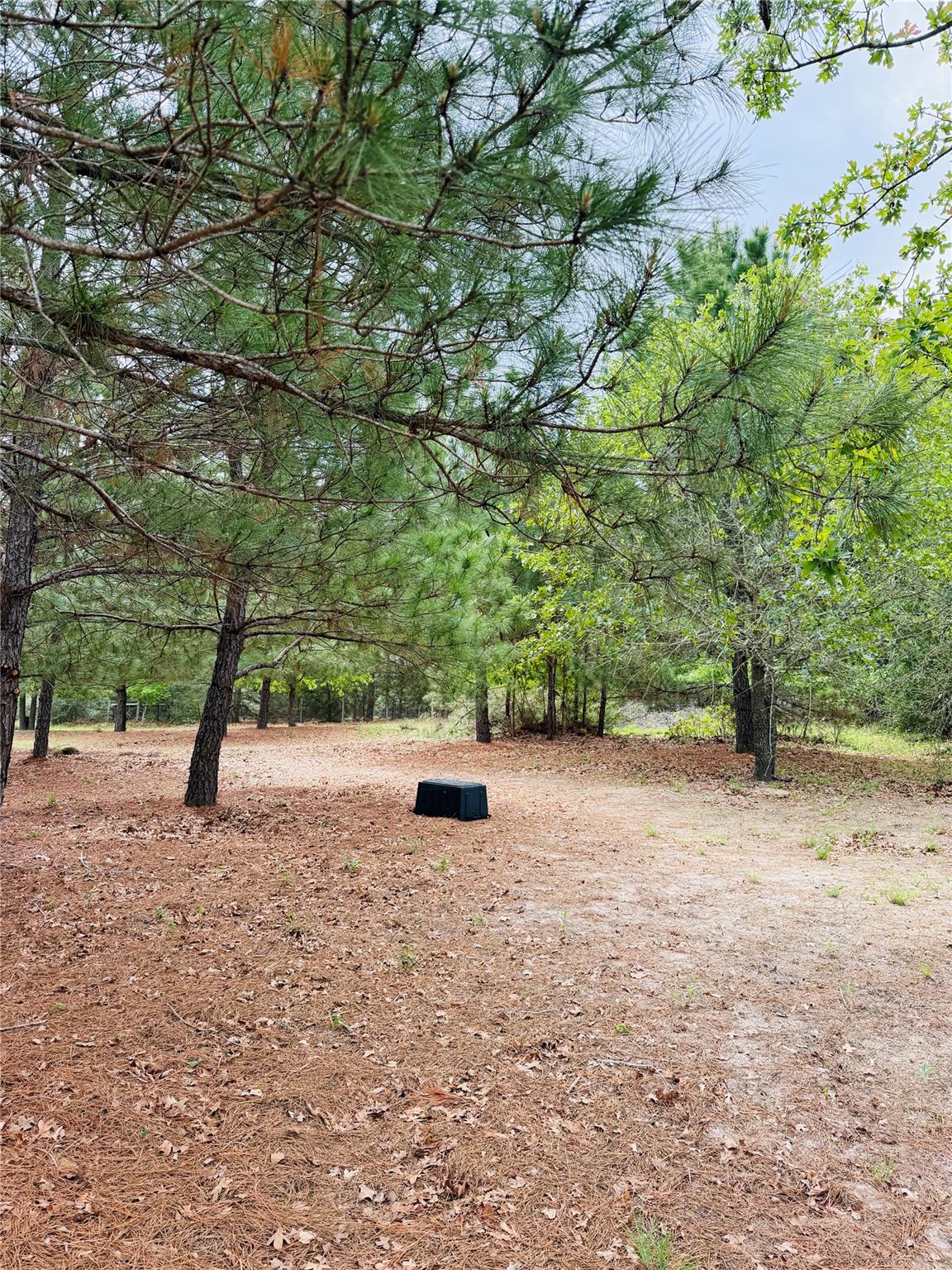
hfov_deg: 56.8
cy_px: 635
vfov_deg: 71.6
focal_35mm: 24
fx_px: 880
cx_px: 476
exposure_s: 1/831
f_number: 1.78
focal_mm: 6.76
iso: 100
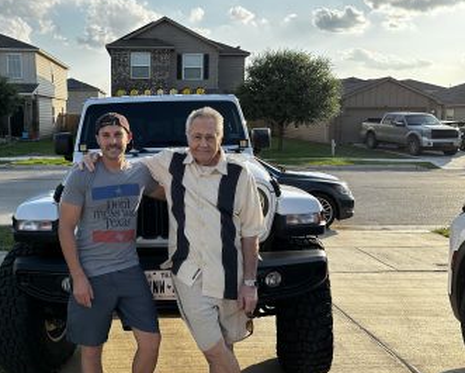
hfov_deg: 51.8
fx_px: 468
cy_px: 167
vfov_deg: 43.3
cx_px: 152
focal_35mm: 34
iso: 80
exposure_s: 1/2525
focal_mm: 6.86
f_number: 1.78
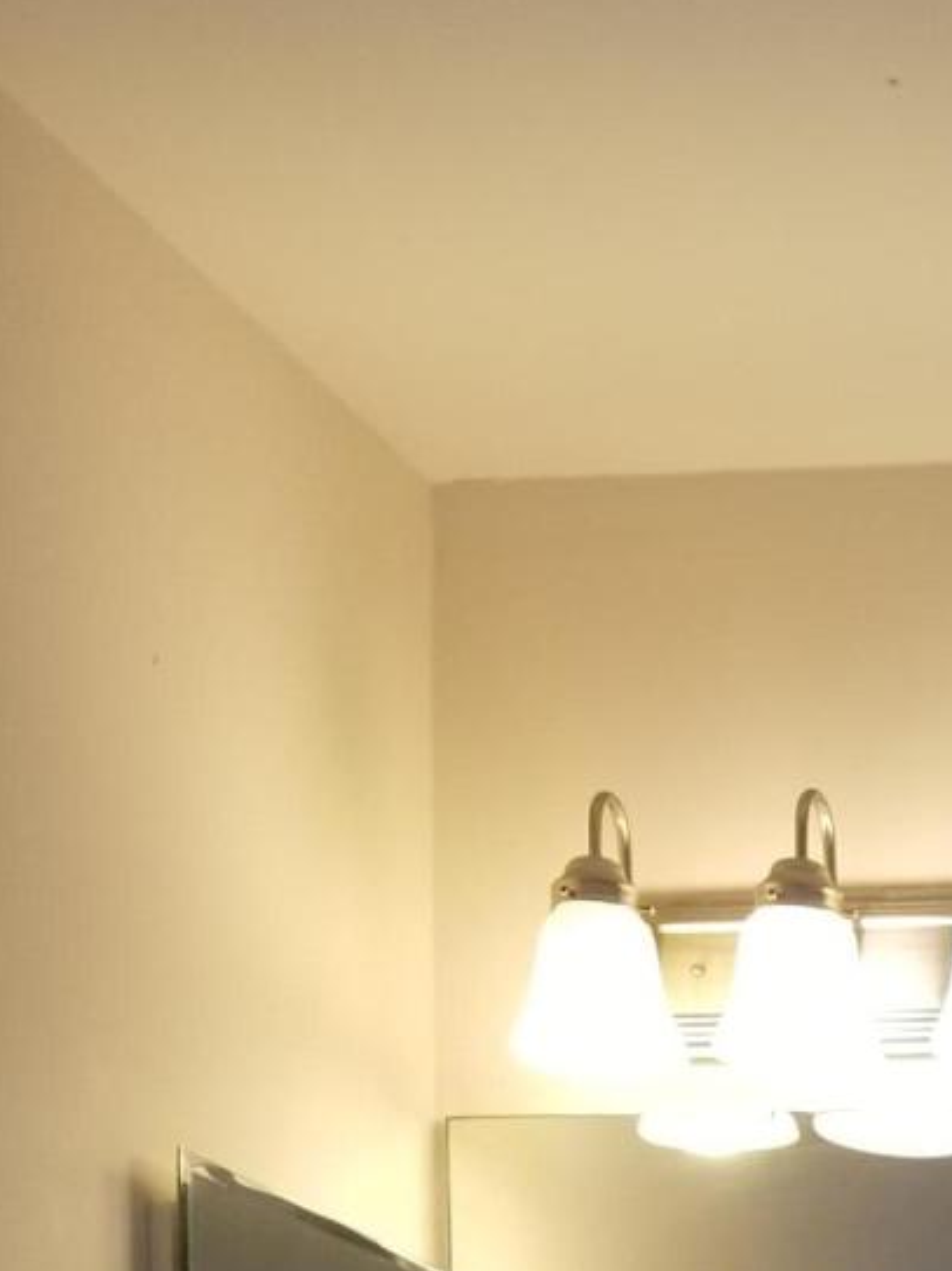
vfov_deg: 17.5
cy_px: 2106
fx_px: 3523
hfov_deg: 13.9
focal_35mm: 96
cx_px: 1630
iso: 64
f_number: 1.7
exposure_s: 1/120
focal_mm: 4.3
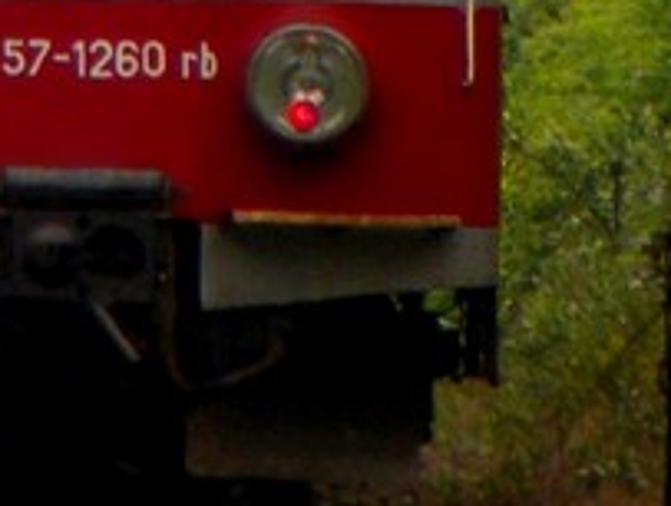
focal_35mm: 3140
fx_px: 60974
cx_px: -621
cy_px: -417
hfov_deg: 0.6
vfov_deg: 0.5
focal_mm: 110.4
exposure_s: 1/500
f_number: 5
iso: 64
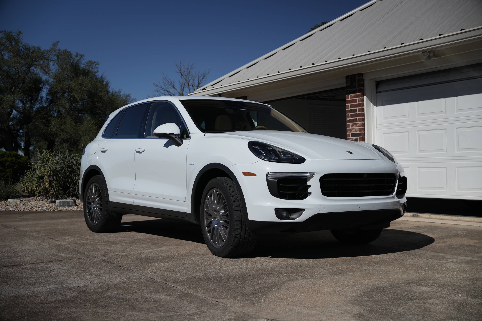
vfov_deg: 30.2
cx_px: 241
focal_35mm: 44
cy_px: 160
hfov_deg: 44.2
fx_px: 594
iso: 100
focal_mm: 29.6
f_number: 2.8
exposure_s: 1/60
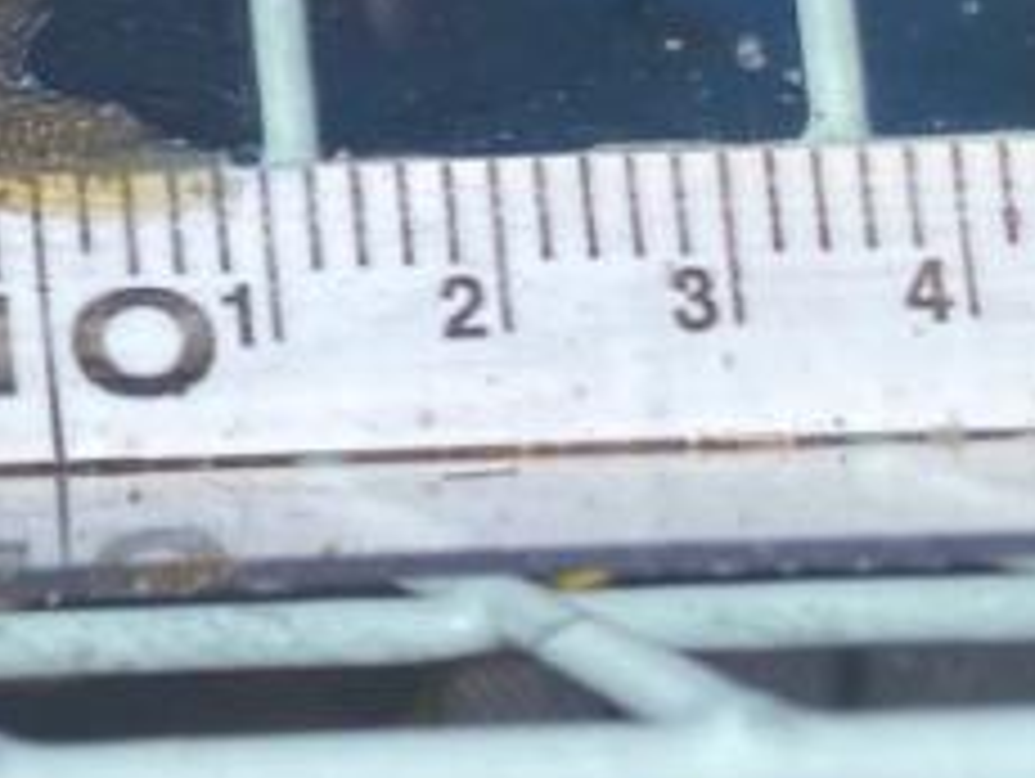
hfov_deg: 14.3
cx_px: -1080
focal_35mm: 113
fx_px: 3382
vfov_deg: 12.6
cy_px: -279
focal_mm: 4.25
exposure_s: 1/2463
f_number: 1.8
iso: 32
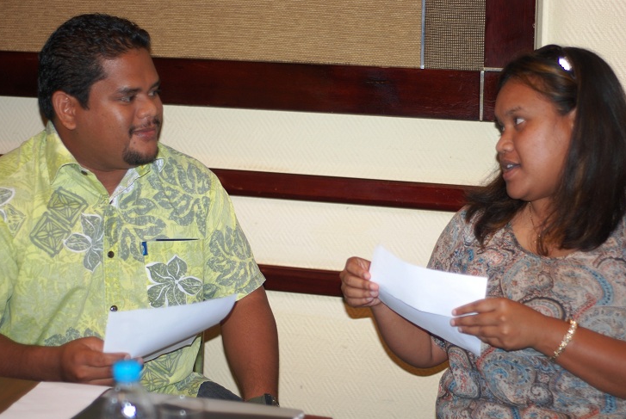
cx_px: 310
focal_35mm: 80
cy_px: 220
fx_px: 1393
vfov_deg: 17.1
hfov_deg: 25.3
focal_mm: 50
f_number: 2.8
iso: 200
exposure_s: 1/60
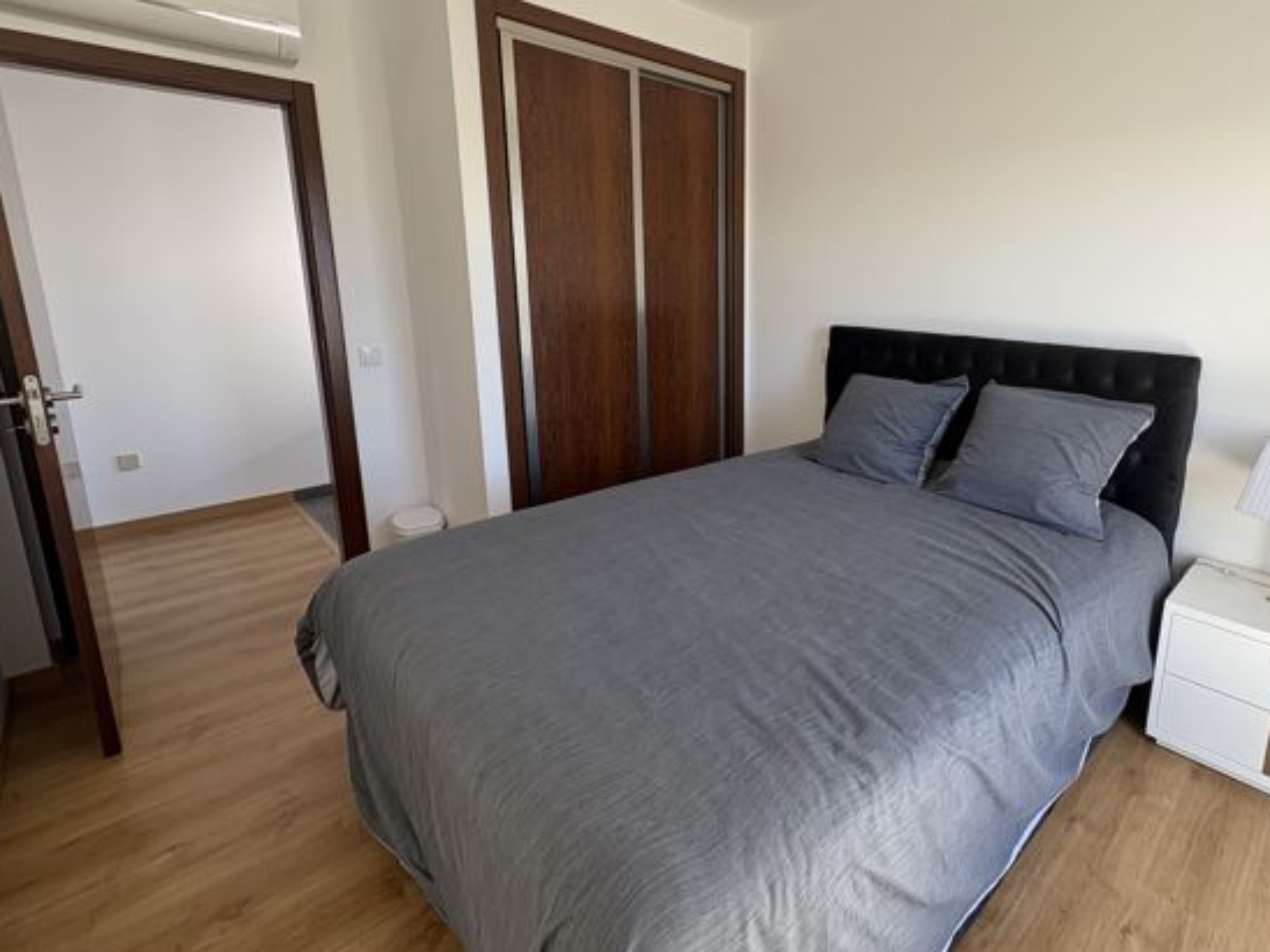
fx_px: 660
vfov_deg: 71.2
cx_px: 784
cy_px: 410
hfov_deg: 86.2
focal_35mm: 18
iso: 100
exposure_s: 1/99
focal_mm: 2.22
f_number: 2.2
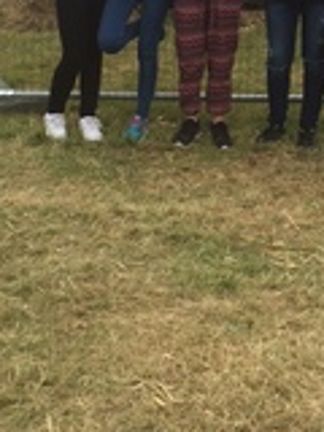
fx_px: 1086
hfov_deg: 16.8
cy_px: 19
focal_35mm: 87
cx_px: 262
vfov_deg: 21.8
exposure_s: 1/1368
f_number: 2.2
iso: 32
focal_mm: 4.15
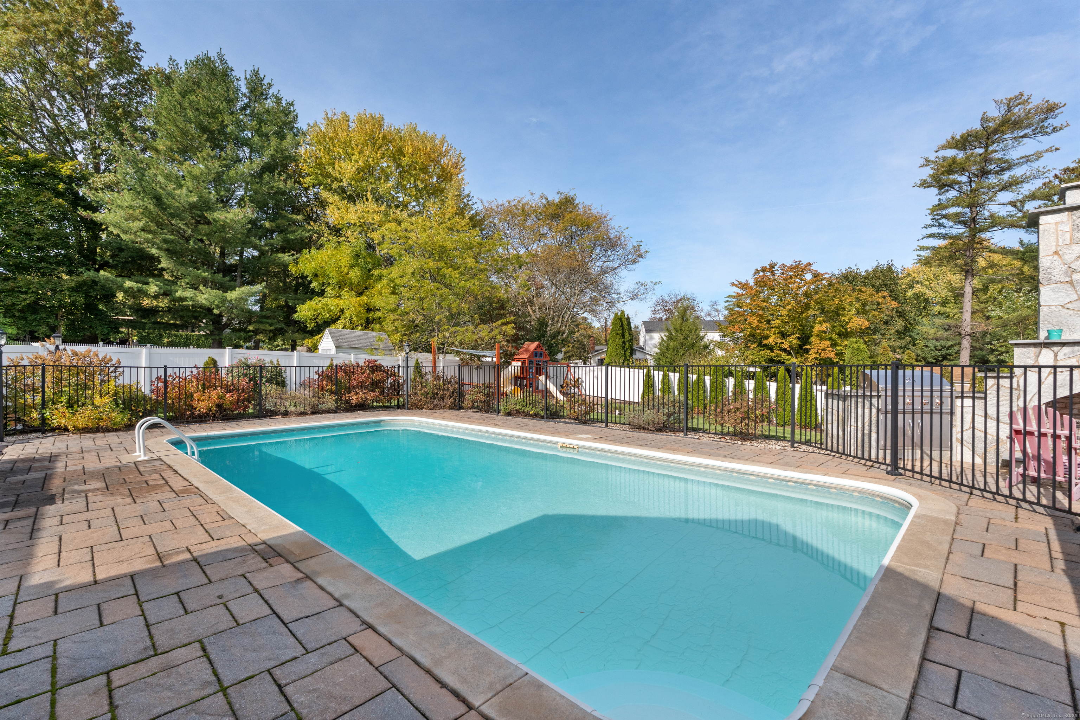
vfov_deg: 72.1
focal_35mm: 16
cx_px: 540
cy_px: 360
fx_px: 495
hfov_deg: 95.0
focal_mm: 16.5
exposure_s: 1/1000
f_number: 8
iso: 1250
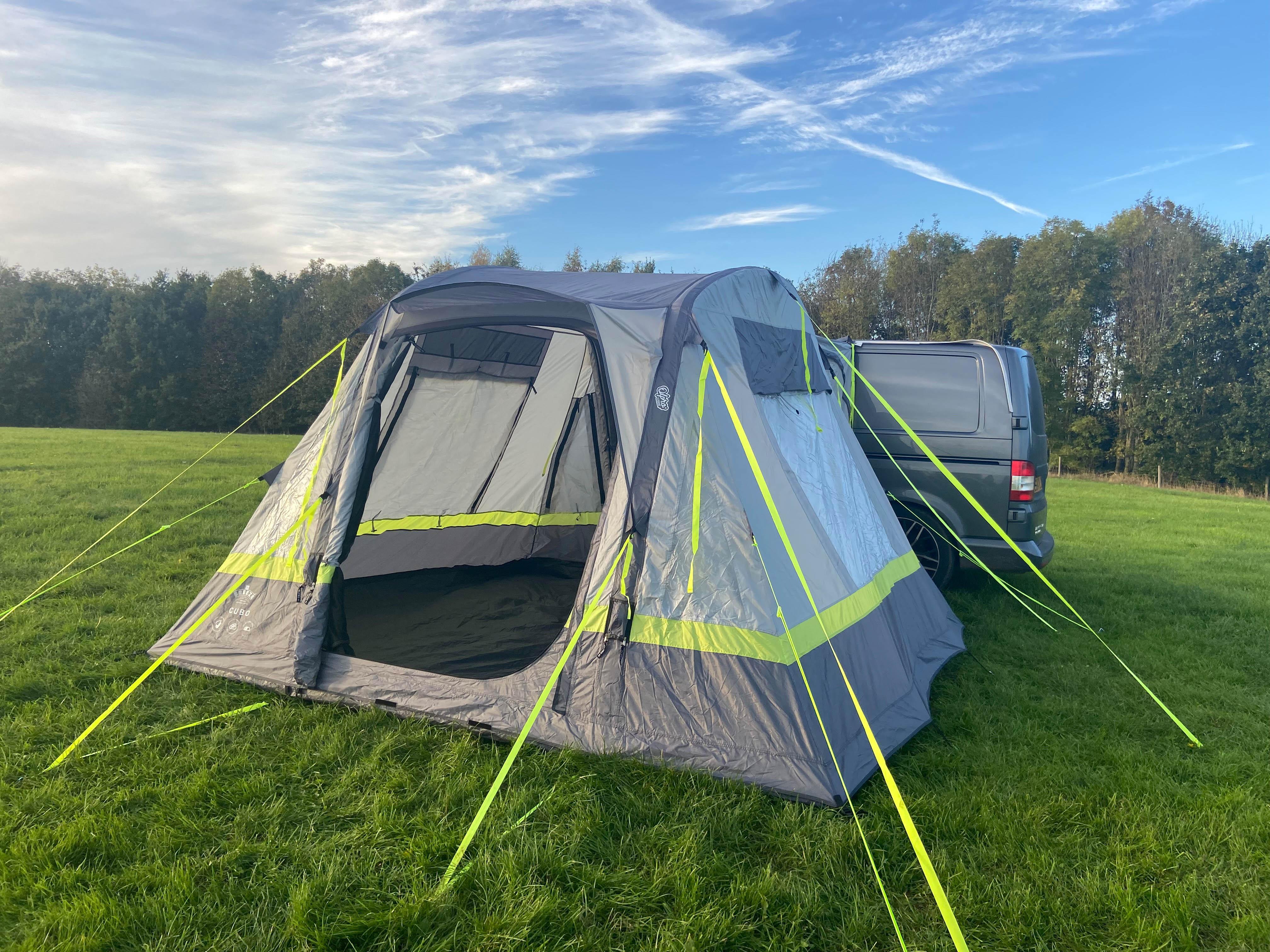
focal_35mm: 26
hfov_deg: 67.3
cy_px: 476
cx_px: 635
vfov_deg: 53.1
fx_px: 954
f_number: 1.8
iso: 32
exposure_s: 1/573
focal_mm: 4.25
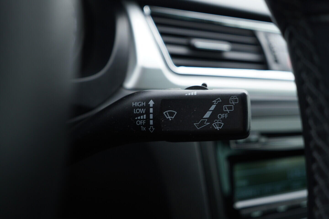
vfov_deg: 36.9
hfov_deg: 53.1
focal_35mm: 36
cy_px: 110
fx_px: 329
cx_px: 164
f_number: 2.8
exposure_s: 1/40
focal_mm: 24
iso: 160
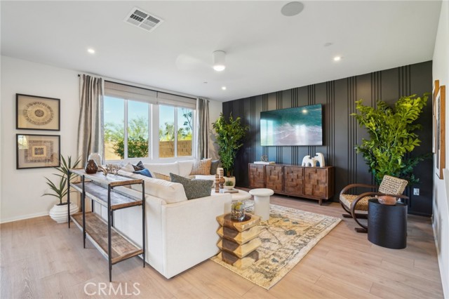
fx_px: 199
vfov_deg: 73.7
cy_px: 150
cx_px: 224
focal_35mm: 16
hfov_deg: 96.8
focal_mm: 16
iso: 400
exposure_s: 1/20
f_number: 7.1
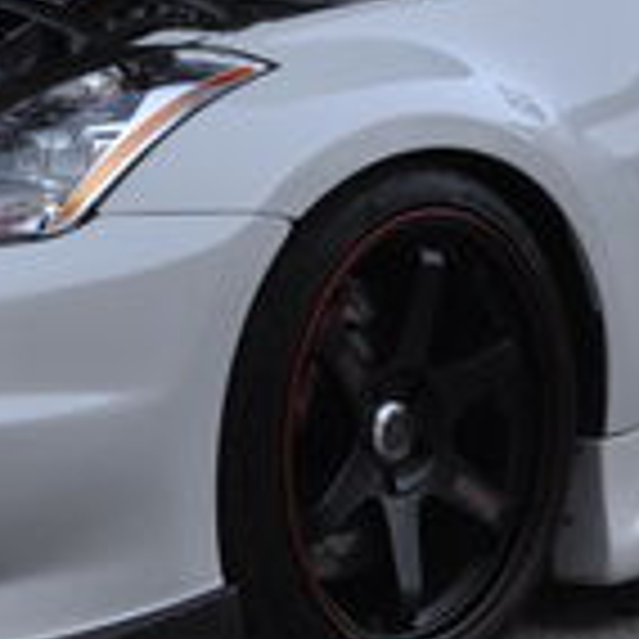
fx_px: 3112
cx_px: 324
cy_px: 43
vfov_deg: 11.6
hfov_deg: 11.7
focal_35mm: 149
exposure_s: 1/250
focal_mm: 26
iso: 320
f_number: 9
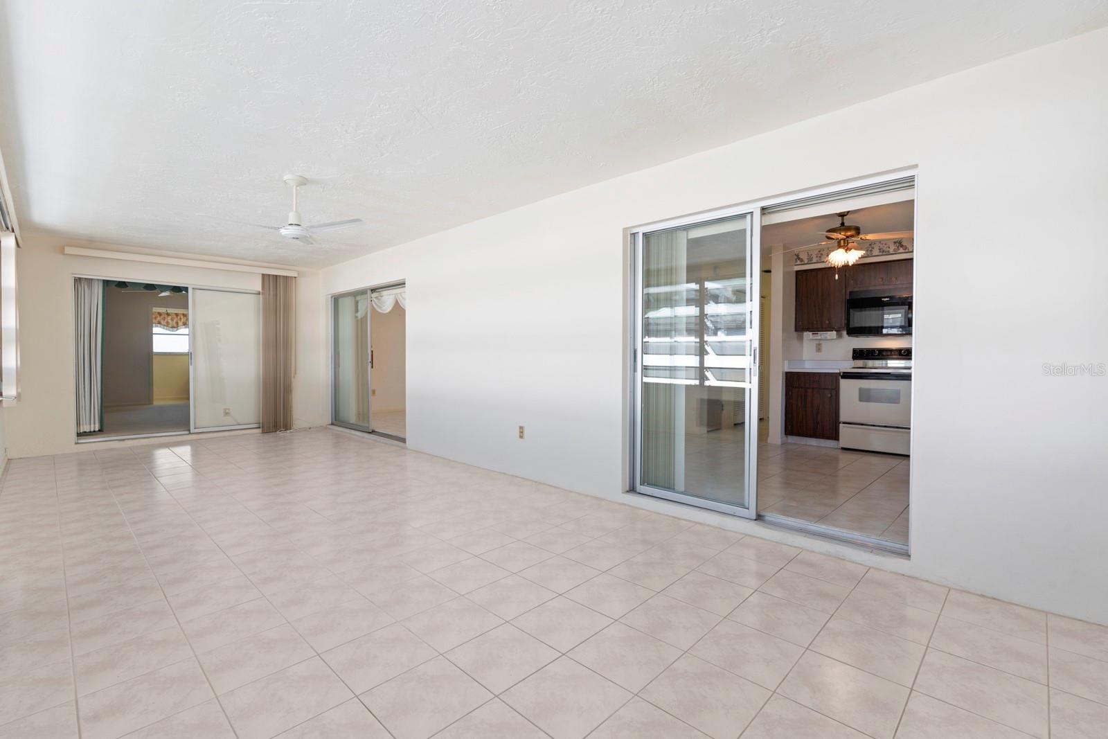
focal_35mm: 16
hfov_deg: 96.7
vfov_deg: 73.8
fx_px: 492
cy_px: 370
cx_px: 554
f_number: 9
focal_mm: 16
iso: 200
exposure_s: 1/3
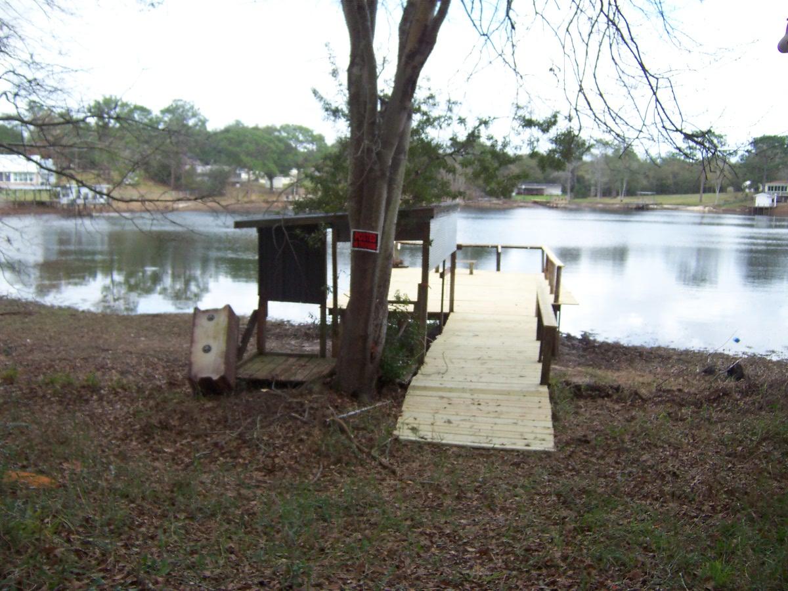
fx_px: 751
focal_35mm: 33
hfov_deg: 55.4
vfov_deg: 42.9
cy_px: 296
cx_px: 394
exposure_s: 1/250
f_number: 3.4
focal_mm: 5.5
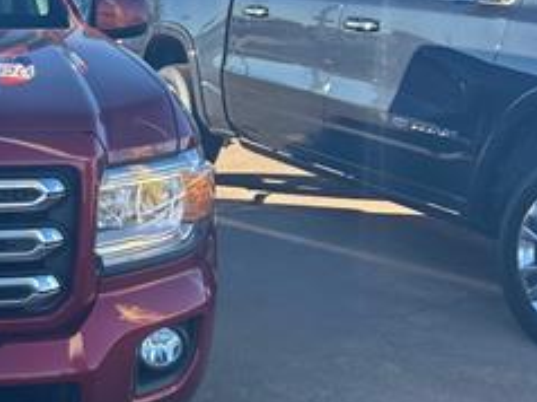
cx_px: -165
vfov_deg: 21.0
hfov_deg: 24.3
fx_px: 1085
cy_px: 203
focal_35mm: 70
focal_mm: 5.7
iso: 50
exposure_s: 1/1183
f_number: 1.5
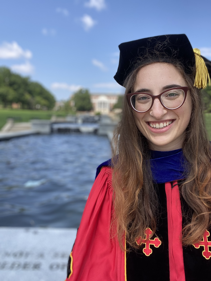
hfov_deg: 46.8
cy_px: 140
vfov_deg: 60.0
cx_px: 106
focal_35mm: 30
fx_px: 244
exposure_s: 1/636
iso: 25
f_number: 2.2
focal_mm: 2.71
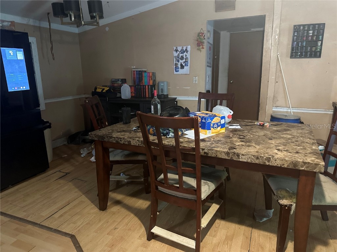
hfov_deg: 71.6
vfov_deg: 56.8
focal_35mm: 24
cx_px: 168
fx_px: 234
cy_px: 126
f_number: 1.78
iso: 1000
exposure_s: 1/30
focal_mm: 6.86
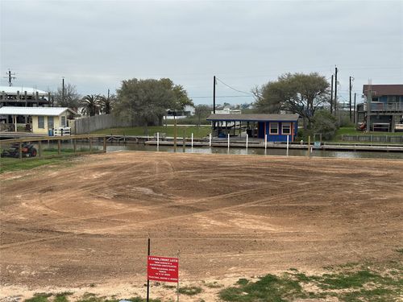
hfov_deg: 39.7
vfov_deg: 30.3
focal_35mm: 48
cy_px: 151
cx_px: 202
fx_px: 559
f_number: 1.78
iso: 80
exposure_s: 1/4785
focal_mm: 6.86
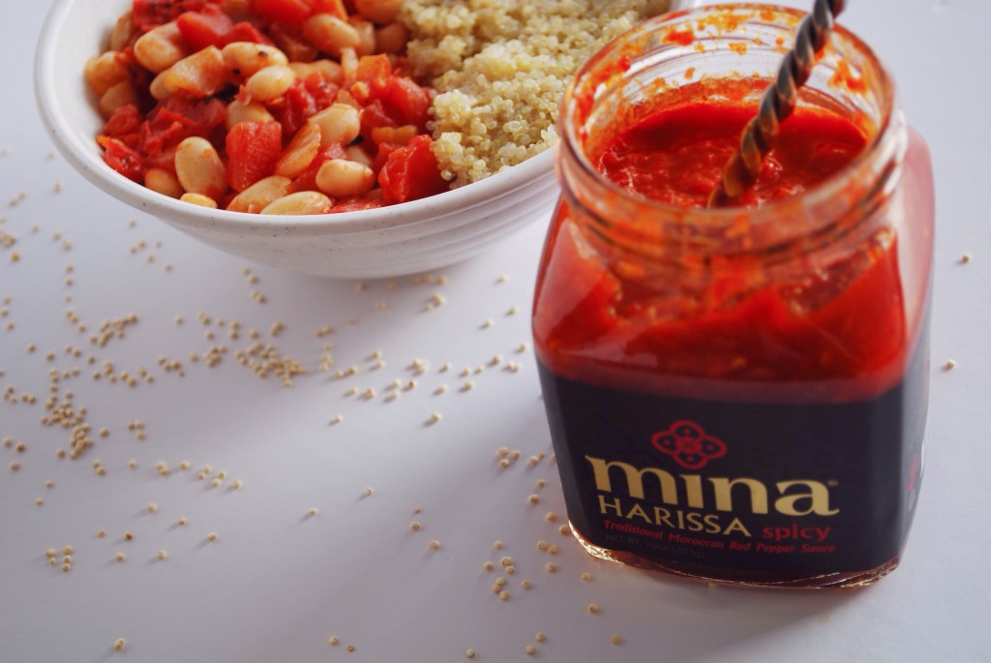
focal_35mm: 60
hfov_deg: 33.4
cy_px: 332
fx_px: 1653
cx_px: 496
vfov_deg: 22.7
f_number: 5.3
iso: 100
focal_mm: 40
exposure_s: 1/30
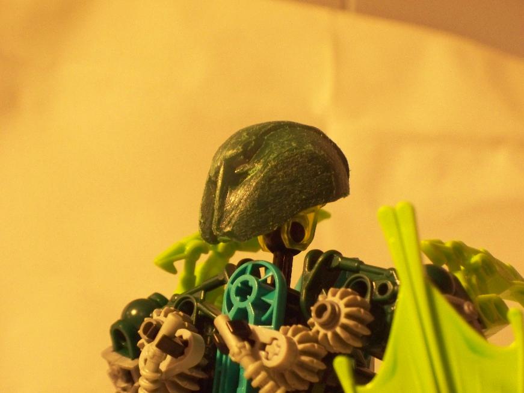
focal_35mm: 135
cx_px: 262
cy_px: 196
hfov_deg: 14.6
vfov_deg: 11.0
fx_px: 2043
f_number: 4.4
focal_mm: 28.83
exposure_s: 1/20
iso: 400
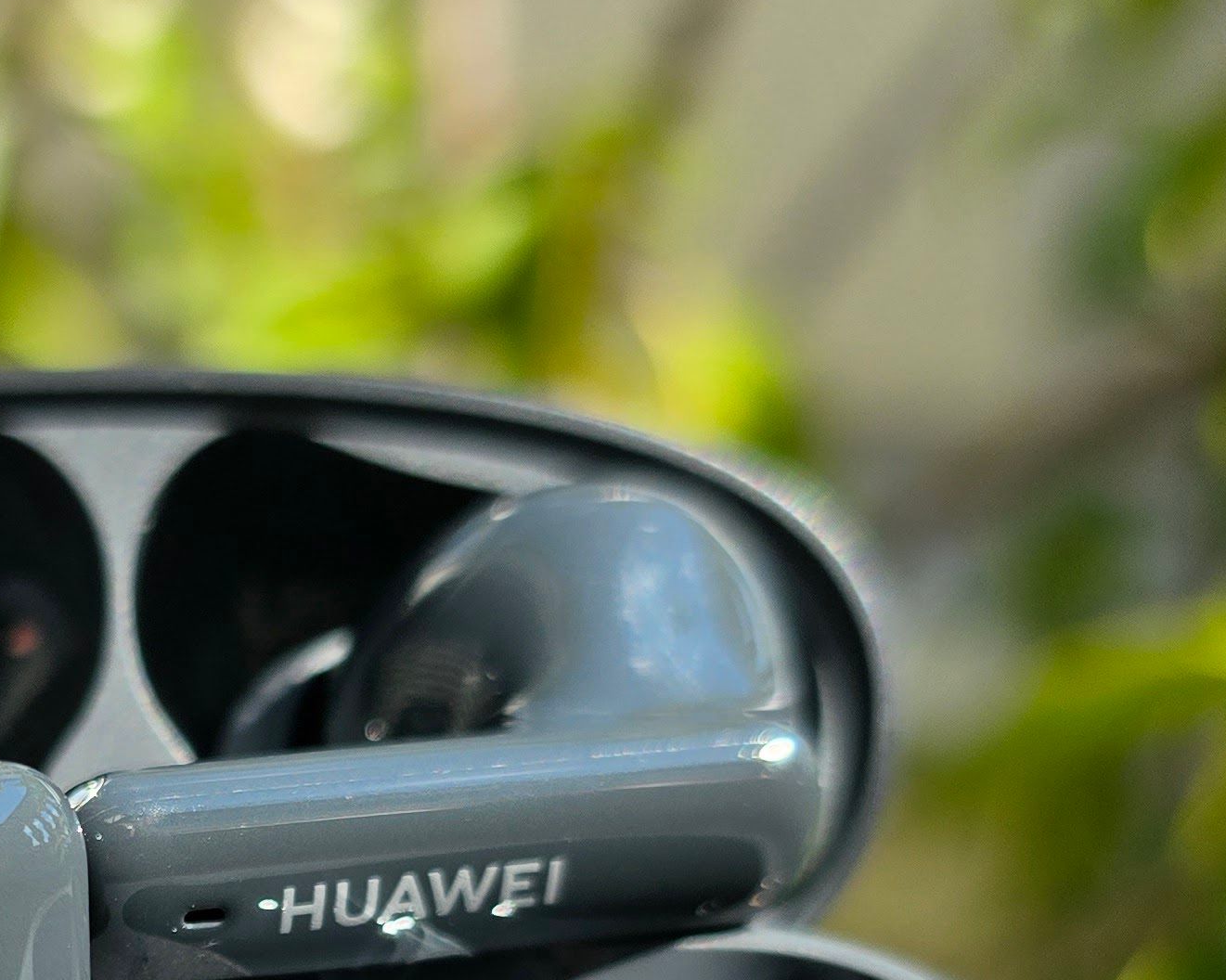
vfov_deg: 21.3
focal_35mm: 68
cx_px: 178
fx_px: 2467
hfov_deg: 27.1
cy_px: 1095
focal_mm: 6.3
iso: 12
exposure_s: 1/458
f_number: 1.7
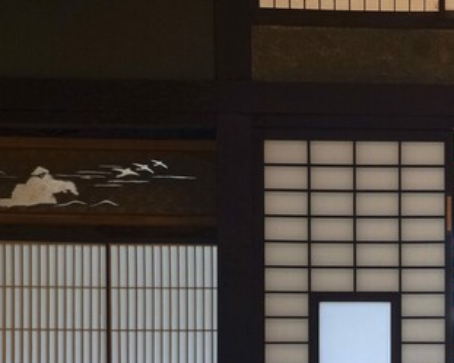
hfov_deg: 13.7
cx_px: 553
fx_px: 1828
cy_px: 399
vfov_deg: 11.2
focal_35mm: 136
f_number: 2.8
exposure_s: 1/100
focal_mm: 53
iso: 100
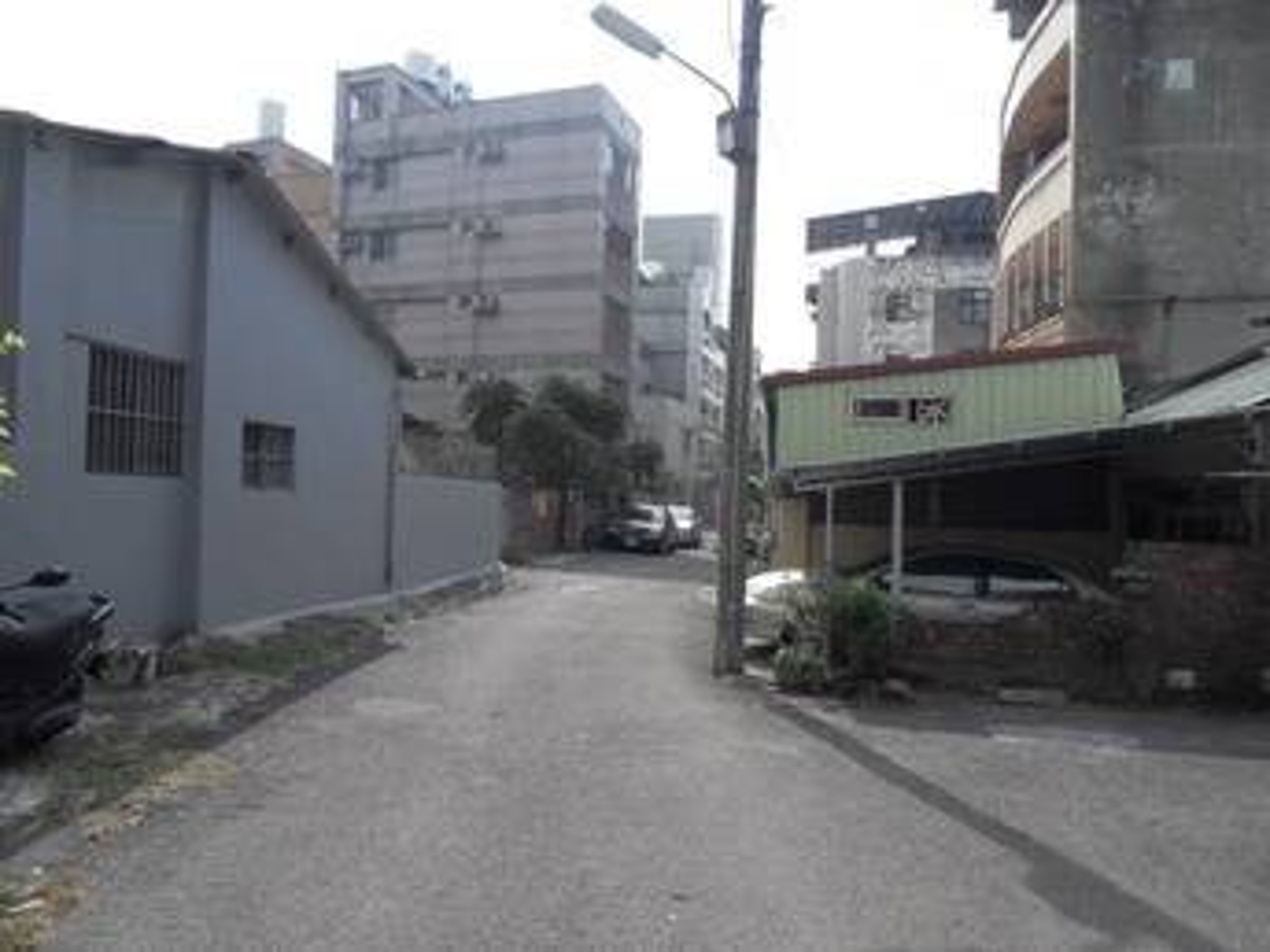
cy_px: 476
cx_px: 635
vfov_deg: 56.8
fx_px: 881
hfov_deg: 71.6
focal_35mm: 24
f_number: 7.5
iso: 80
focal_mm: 4.2
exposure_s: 1/180
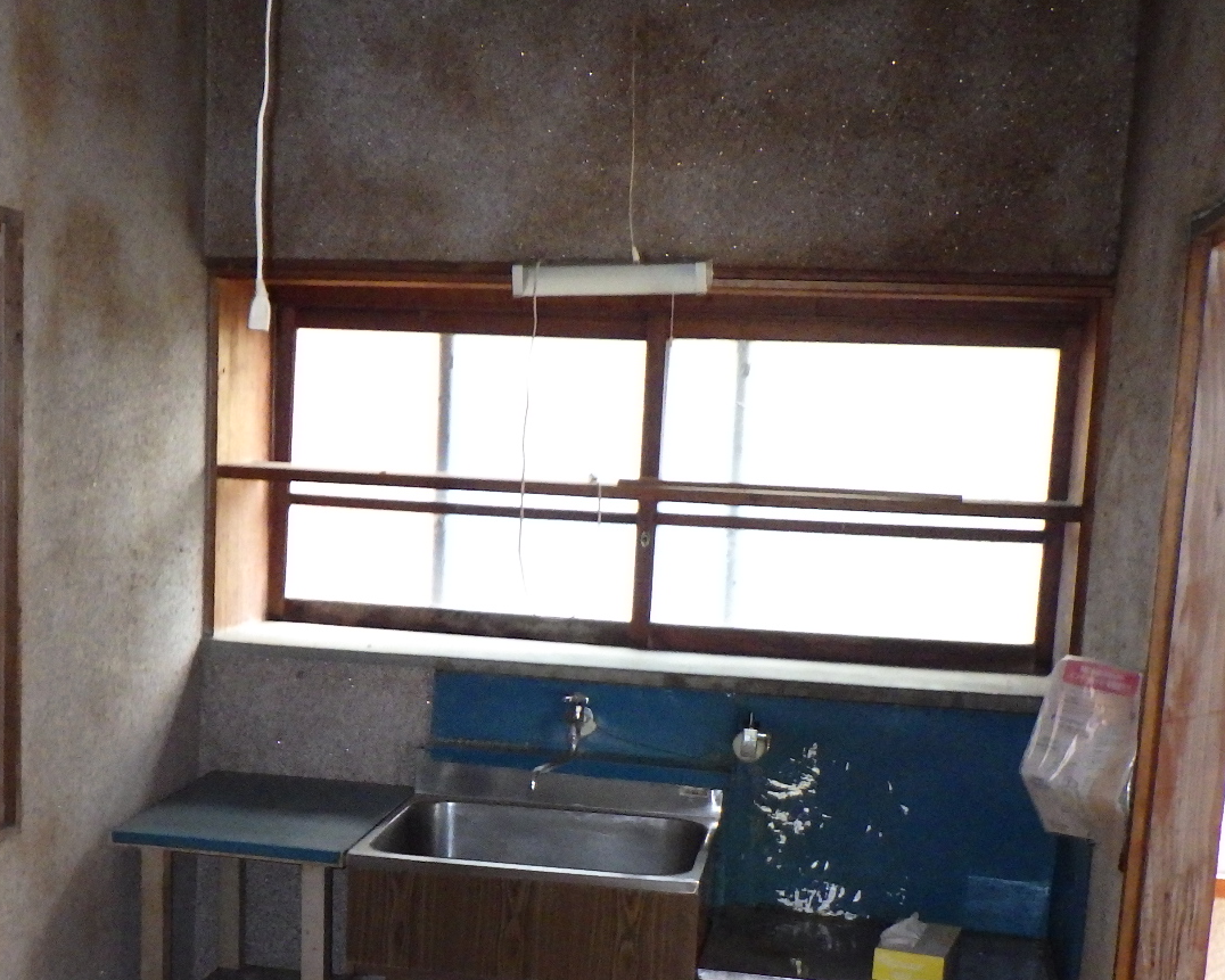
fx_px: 1885
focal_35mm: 52
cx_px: 397
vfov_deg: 28.6
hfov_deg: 35.6
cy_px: 768
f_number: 3.5
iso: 800
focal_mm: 5
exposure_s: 1/45
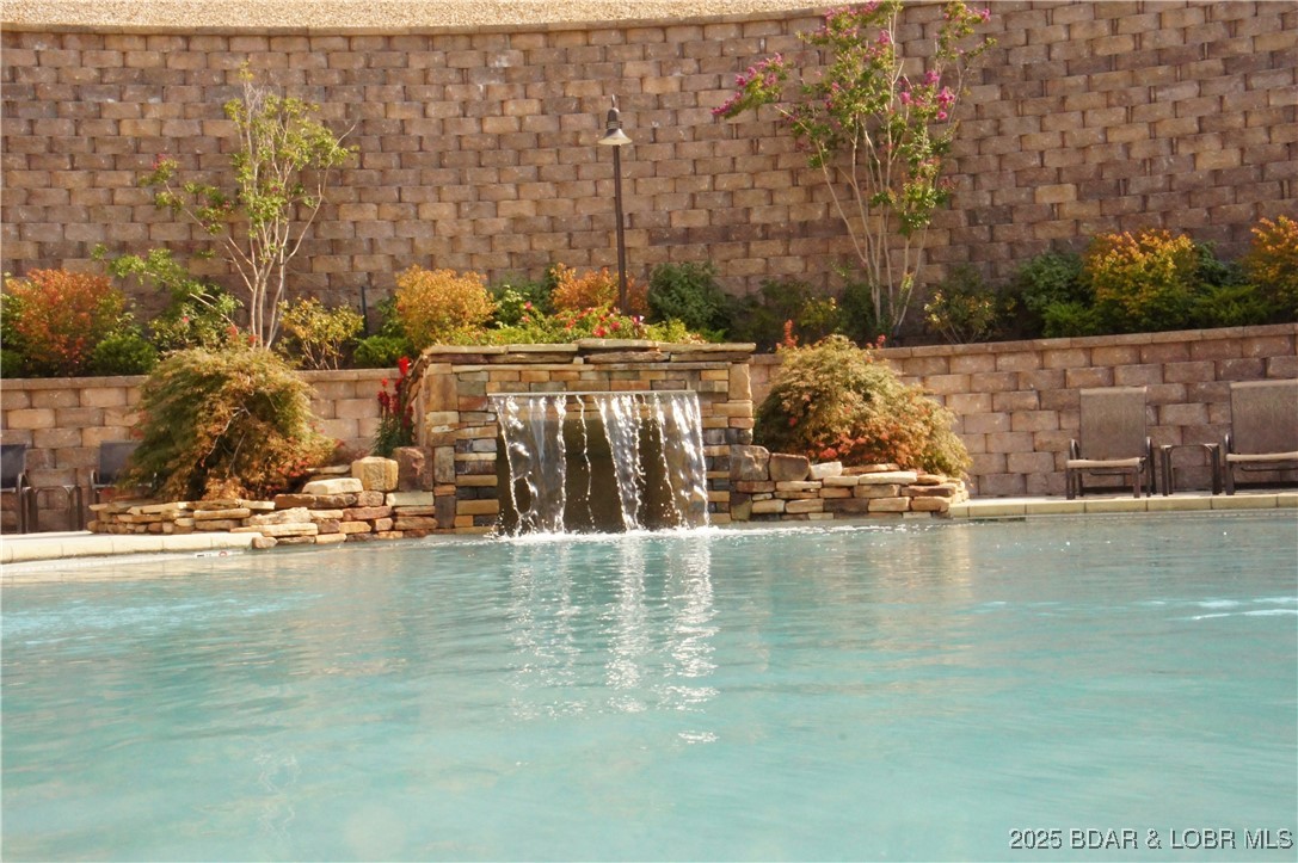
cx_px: 649
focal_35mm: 45
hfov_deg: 43.6
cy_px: 432
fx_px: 1621
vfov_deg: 29.8
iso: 3200
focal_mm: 30
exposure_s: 1/320
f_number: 25
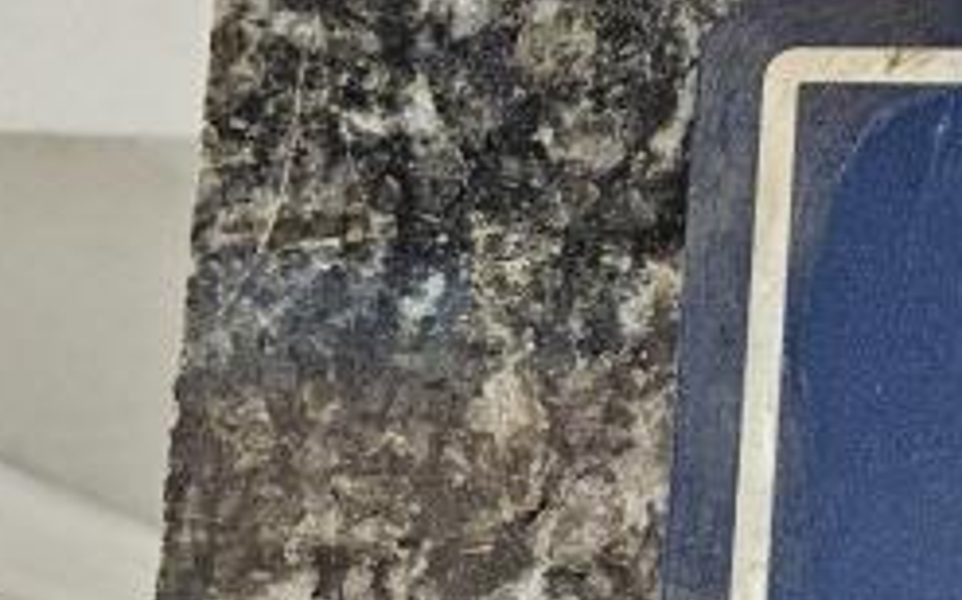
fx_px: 2070
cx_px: 1468
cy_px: 729
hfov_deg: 21.6
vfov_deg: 15.8
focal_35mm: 79
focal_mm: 6.3
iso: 125
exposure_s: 1/180
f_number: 1.7
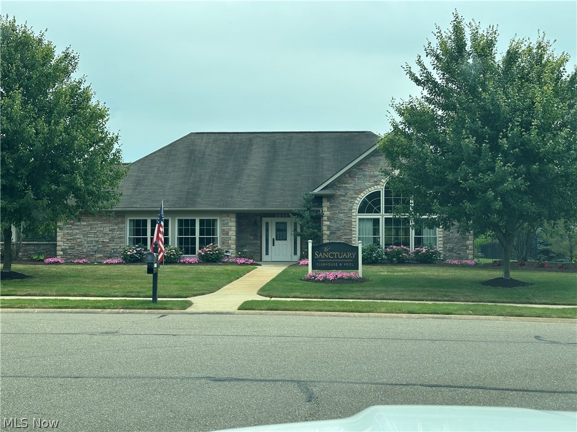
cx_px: 288
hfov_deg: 39.7
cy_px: 216
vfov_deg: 30.3
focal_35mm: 48
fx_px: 800
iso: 64
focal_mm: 6.86
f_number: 1.78
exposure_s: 1/2890
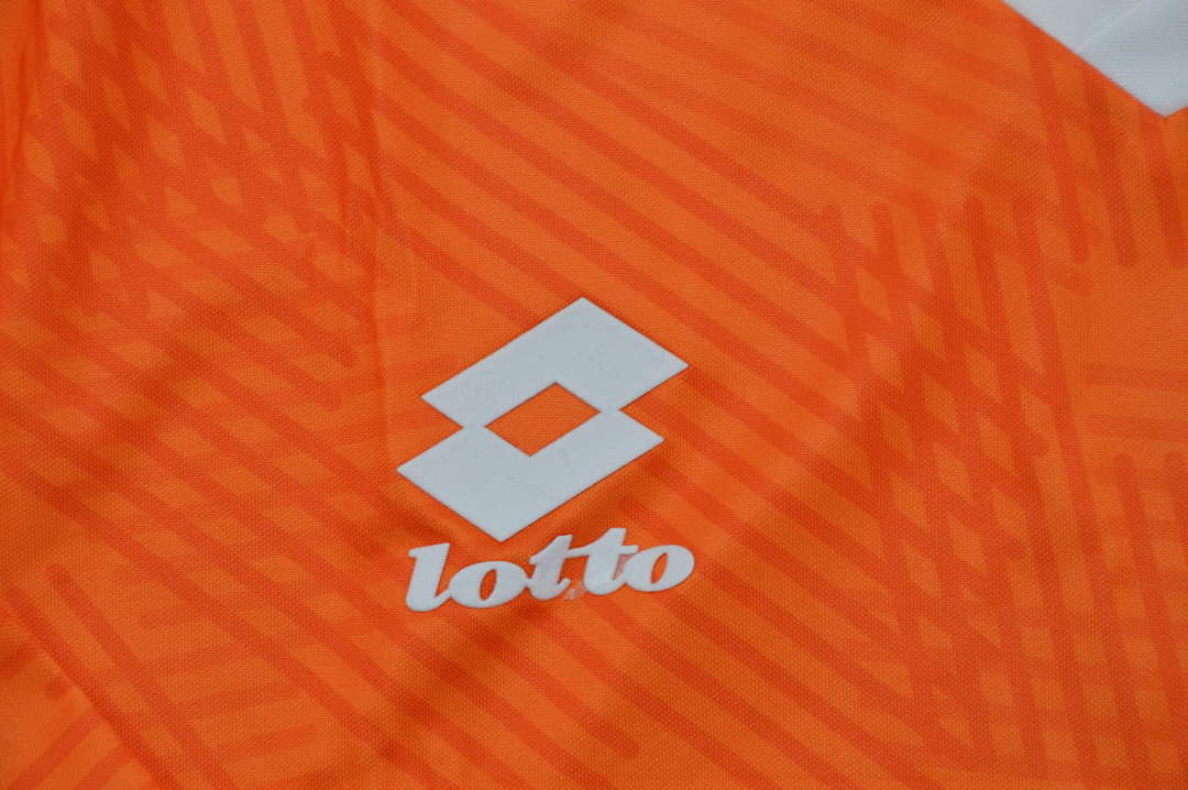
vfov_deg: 8.7
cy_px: 395
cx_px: 594
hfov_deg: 13.1
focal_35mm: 158
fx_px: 5193
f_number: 11
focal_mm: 105
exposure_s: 1/200
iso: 400
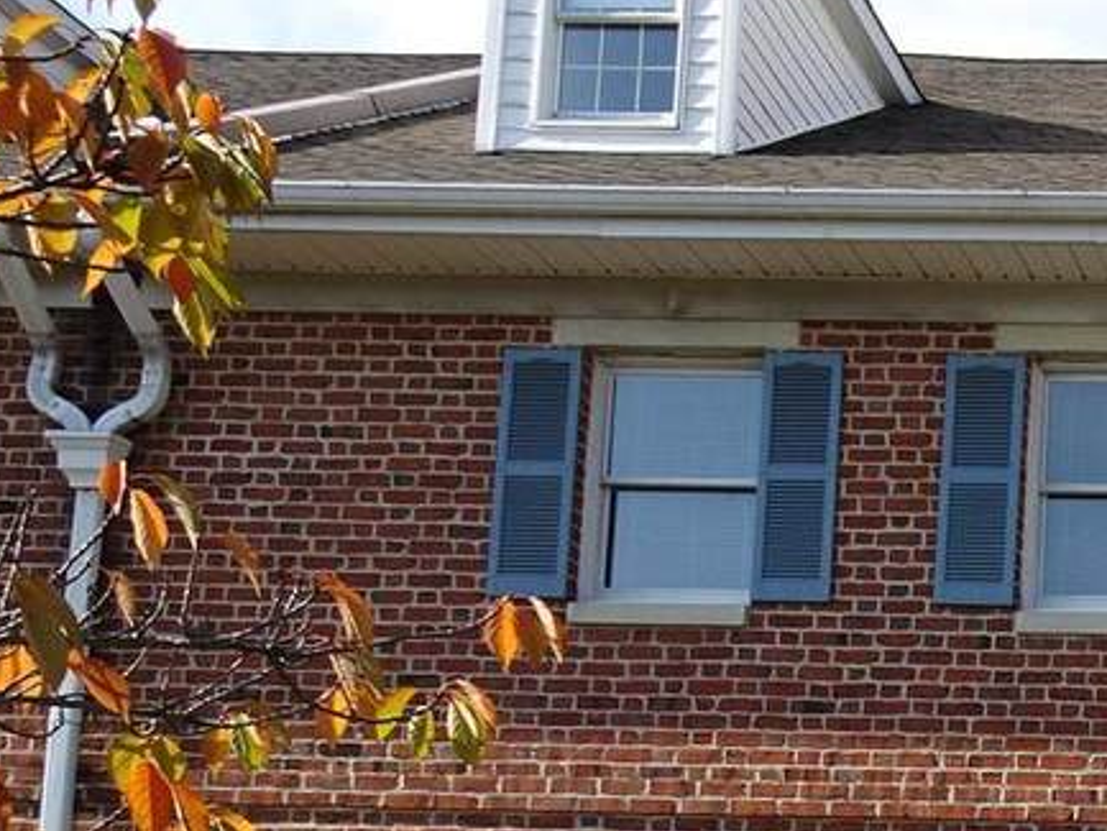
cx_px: 1560
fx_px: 2271
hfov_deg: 23.2
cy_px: 997
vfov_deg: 19.5
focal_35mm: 71
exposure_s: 1/500
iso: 80
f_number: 3.5
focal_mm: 4.1
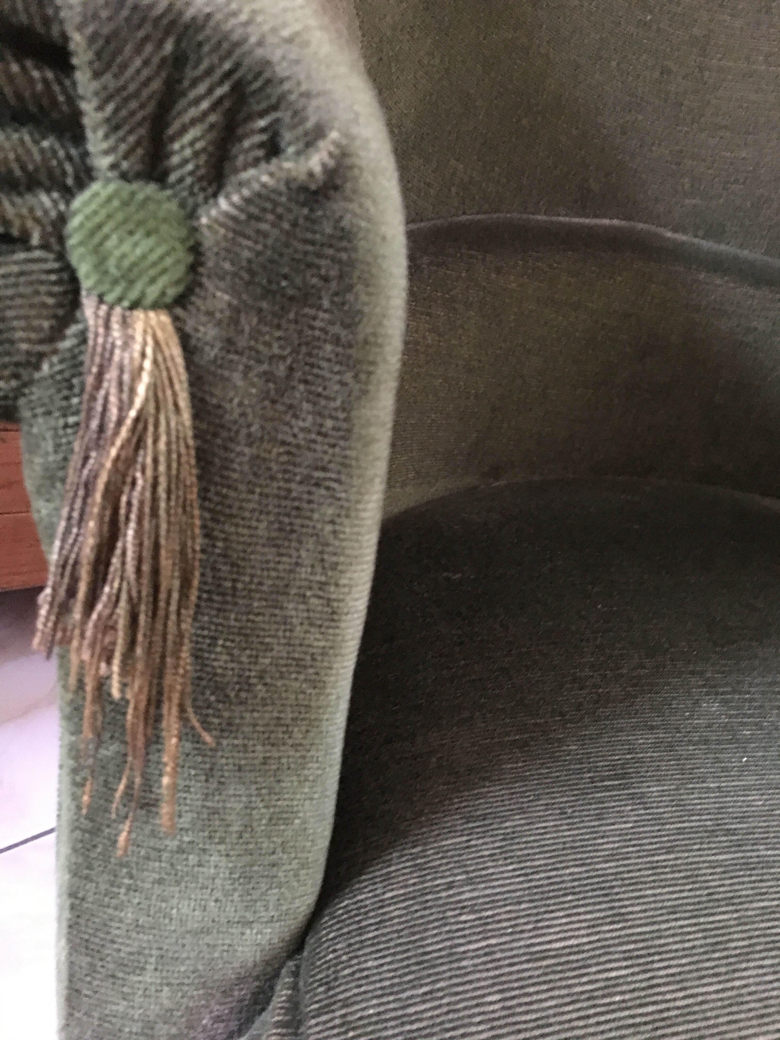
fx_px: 871
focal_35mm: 29
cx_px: 390
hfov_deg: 48.2
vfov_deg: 61.7
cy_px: 520
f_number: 2.2
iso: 500
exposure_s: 1/17
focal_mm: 4.15
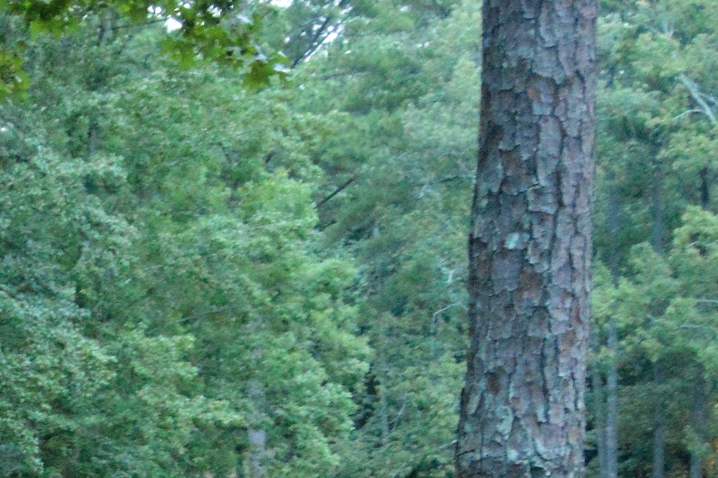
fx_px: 2132
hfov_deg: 17.4
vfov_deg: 12.2
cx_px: -326
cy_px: 724
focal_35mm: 107
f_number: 3.5
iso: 6400
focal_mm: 22
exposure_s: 1/25
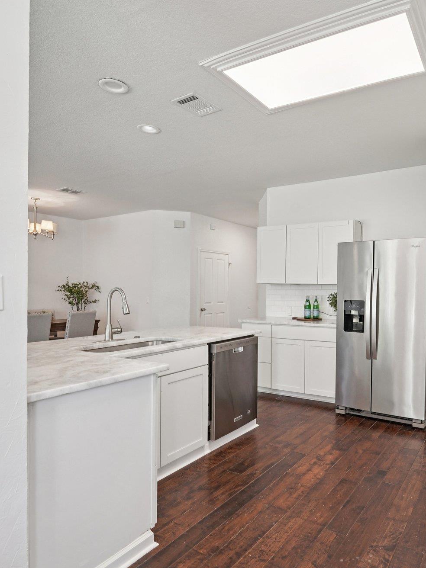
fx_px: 345
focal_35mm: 21
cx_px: 312
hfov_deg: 60.5
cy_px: 292
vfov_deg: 79.0
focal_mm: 14
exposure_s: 1/25
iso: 400
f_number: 8
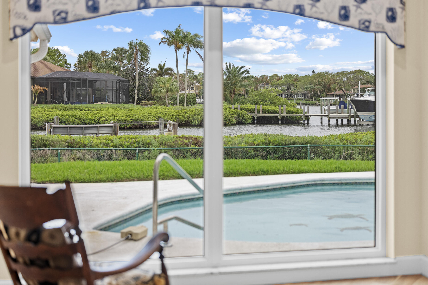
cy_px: 142
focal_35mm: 50
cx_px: 214
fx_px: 594
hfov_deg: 39.6
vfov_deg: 27.0
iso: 500
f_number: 2.2
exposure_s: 1/50
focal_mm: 50
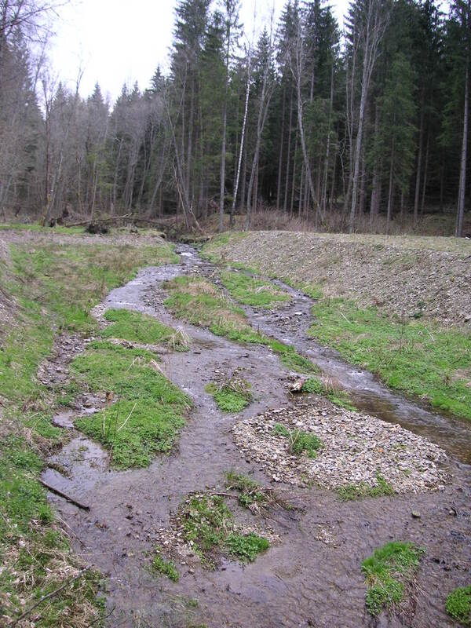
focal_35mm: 37
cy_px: 314
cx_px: 236
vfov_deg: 50.1
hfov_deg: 38.7
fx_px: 671
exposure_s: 1/180
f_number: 2.8
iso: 50
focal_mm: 6.1
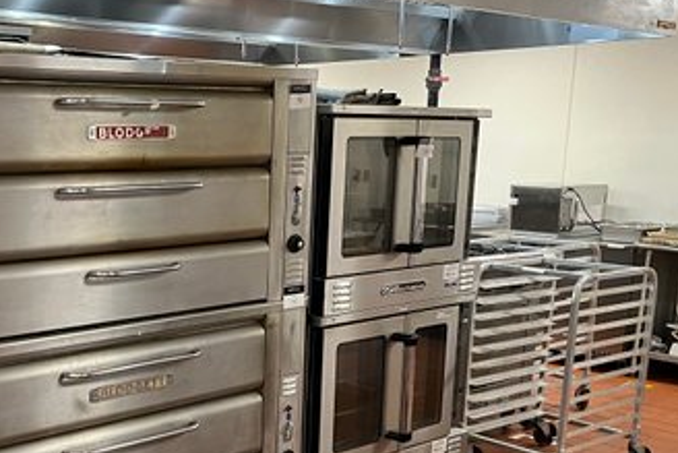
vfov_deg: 25.6
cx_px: 152
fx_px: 980
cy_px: 361
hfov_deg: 37.0
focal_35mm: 52
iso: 250
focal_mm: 5.1
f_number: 1.6
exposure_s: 1/60
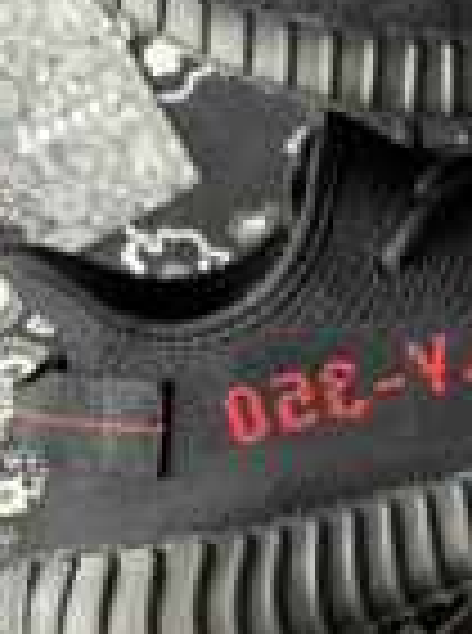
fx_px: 2703
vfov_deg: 13.3
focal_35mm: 148
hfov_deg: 9.9
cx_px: 544
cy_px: 76
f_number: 1.6
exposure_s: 1/97
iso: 50
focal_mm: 5.96
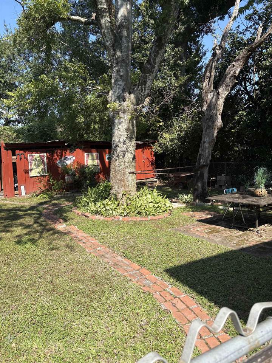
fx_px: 272
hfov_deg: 53.1
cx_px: 136
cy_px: 182
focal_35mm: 26
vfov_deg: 67.3
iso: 50
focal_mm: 5.96
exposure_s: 1/1706
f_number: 1.6
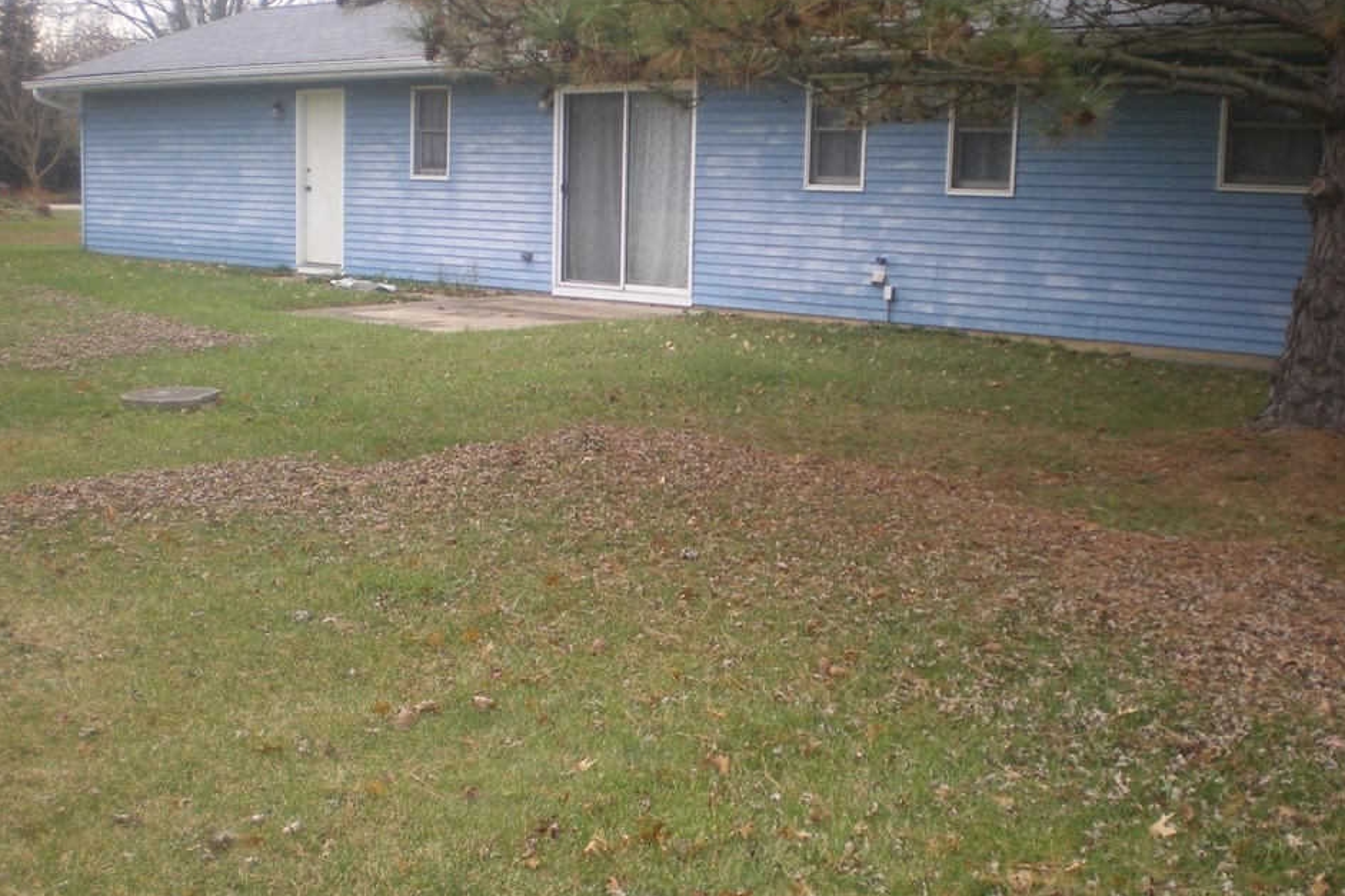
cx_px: 662
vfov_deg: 31.2
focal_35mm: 43
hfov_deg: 45.4
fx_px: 1606
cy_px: 439
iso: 64
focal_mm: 6.3
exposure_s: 1/125
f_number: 3.1
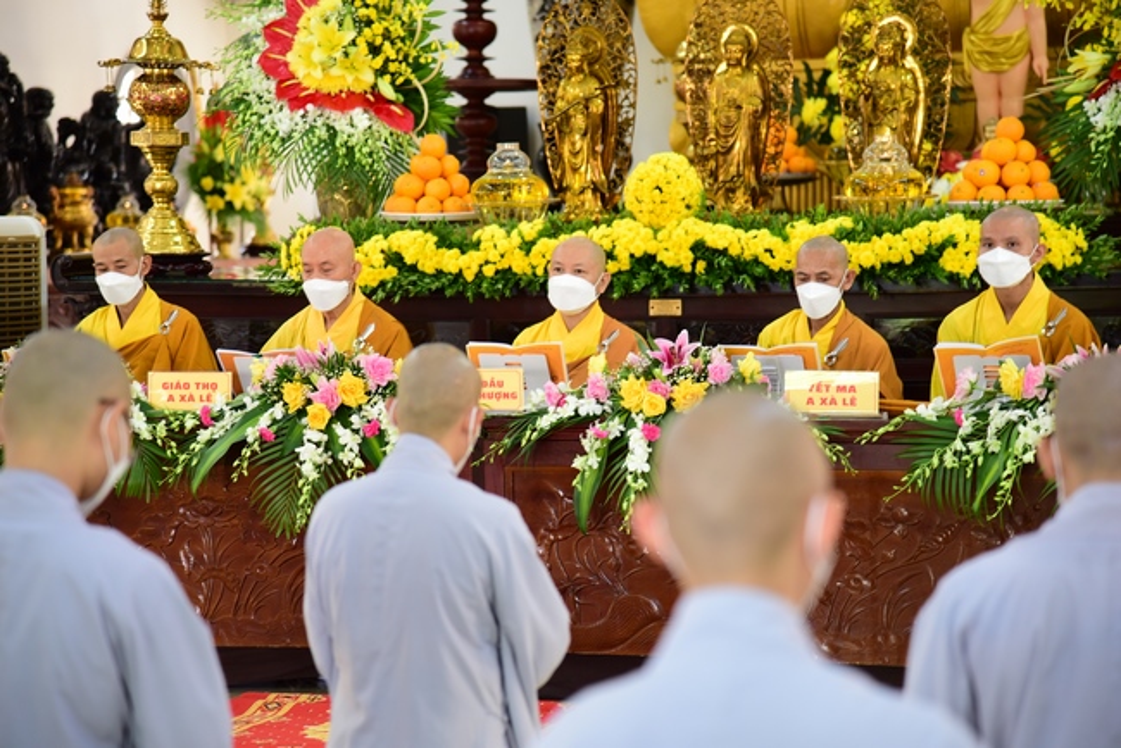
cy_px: 374
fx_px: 3738
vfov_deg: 11.4
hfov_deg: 17.1
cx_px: 560
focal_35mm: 120
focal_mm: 120
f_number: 4
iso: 800
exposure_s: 1/40
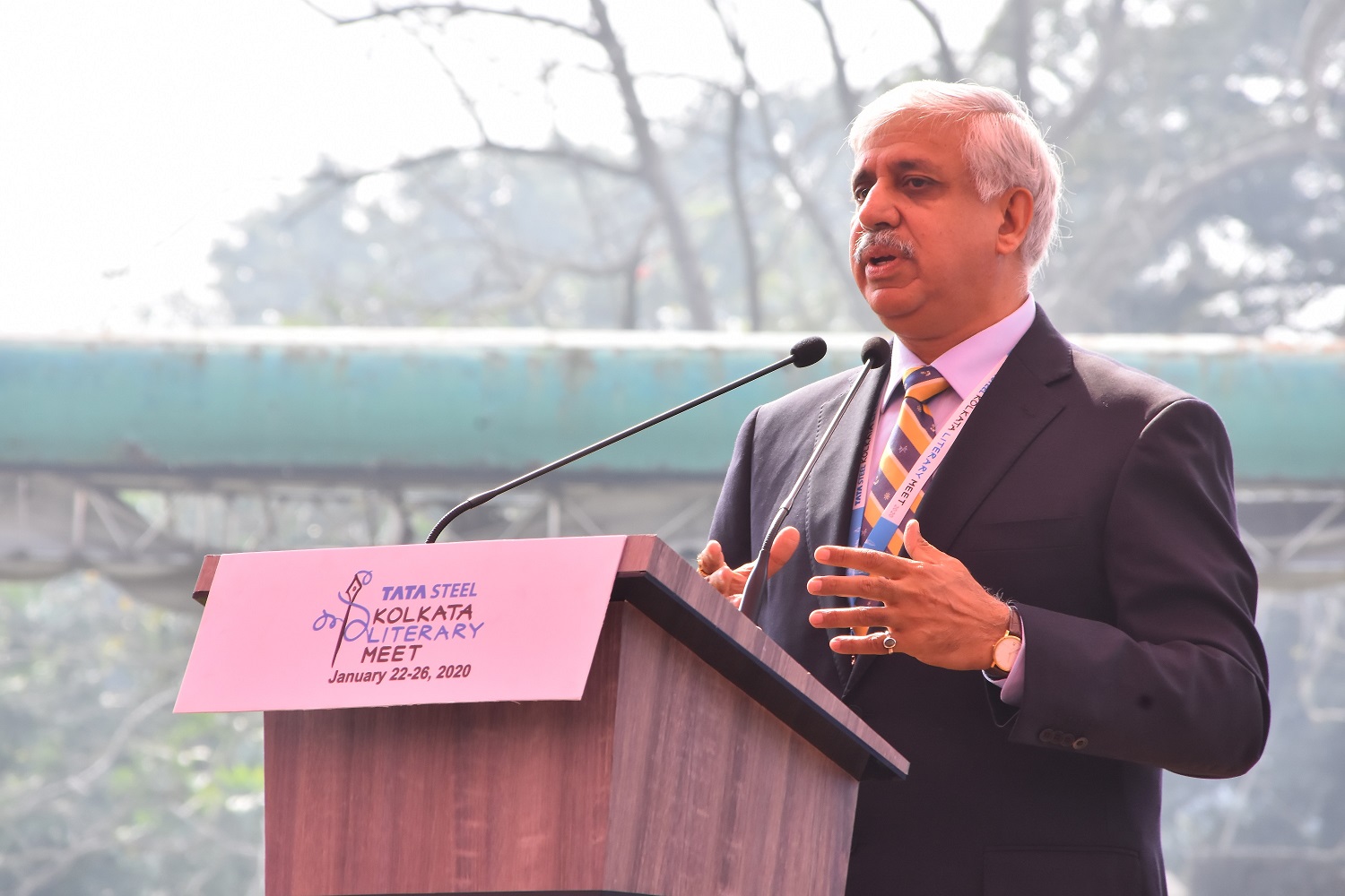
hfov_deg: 7.4
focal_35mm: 278
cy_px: 448
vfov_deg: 5.0
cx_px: 672
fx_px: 10367
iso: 640
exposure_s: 1/200
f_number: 10
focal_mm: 185
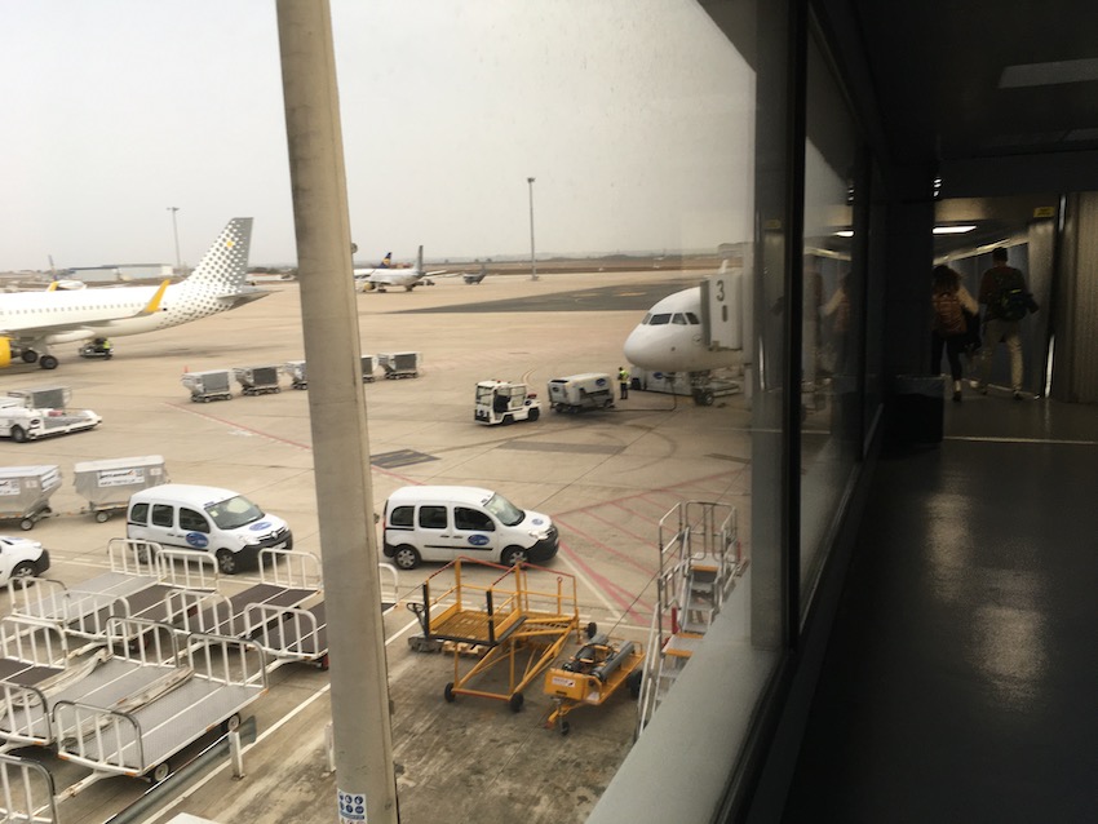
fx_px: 920
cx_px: 549
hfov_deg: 61.6
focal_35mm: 29
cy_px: 412
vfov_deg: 48.2
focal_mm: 4.15
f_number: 2.2
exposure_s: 1/100
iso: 40
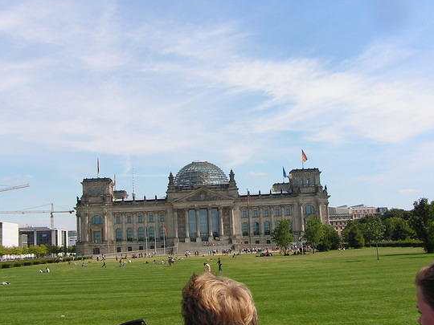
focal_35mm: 45
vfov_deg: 32.1
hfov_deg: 42.1
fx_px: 564
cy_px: 134
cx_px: 216
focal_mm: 6.3
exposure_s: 1/400
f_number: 5.6
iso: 50
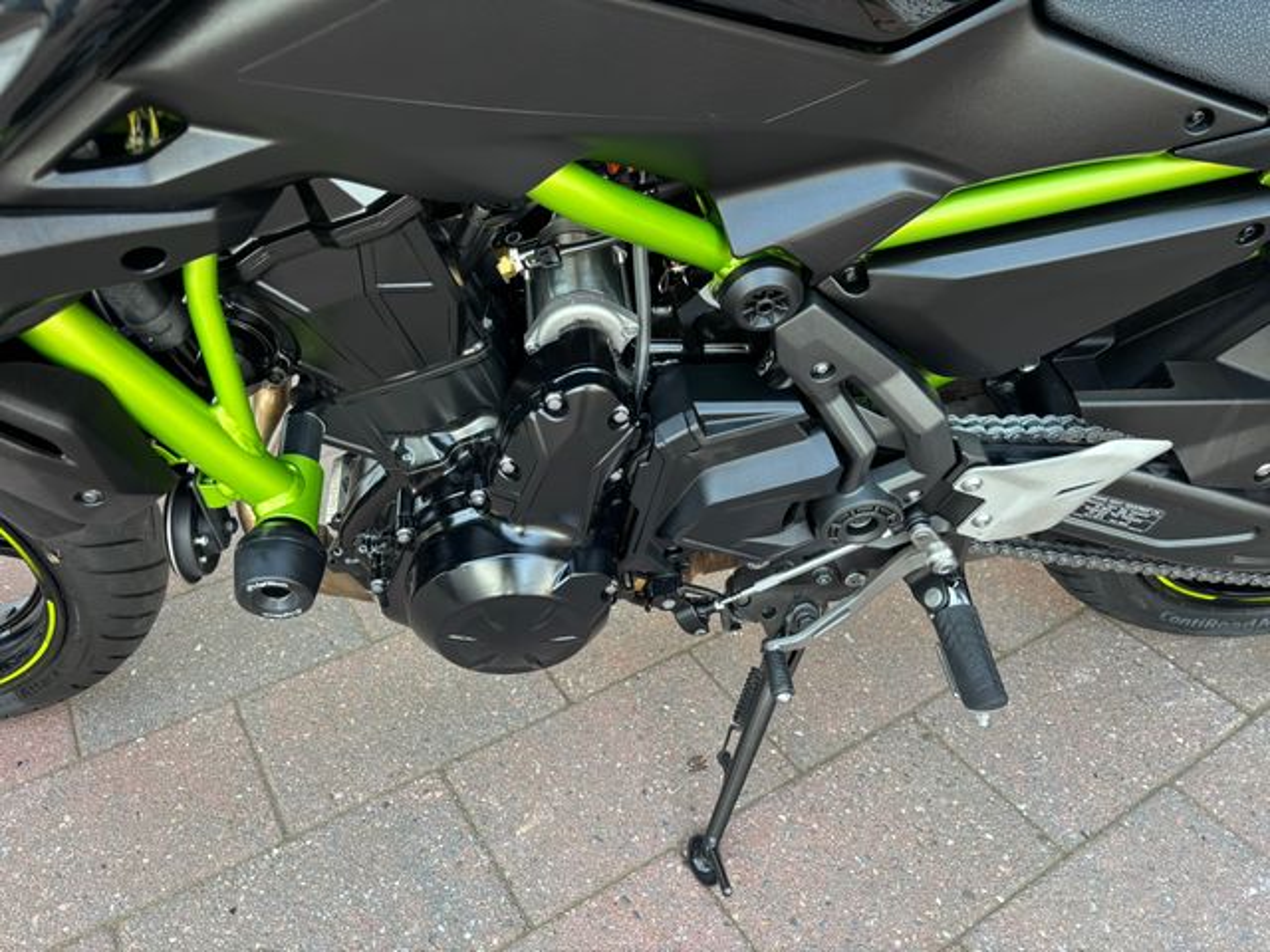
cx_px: 635
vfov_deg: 53.1
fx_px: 954
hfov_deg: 67.3
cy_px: 476
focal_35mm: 26
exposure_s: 1/121
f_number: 1.6
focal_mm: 5.96
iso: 100
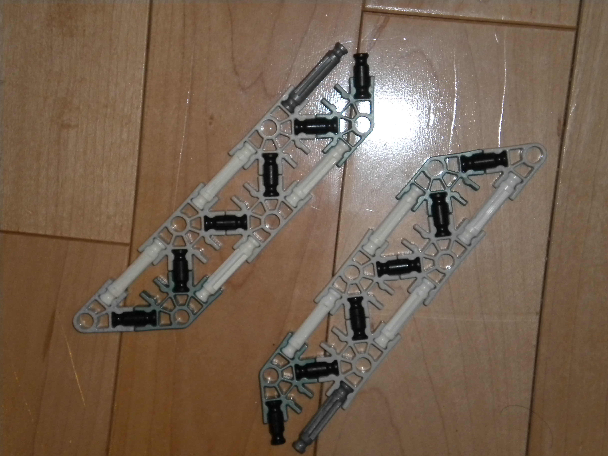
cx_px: 304
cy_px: 228
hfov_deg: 28.6
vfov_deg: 21.6
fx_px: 1194
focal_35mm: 68
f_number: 4.6
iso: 400
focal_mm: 12.3
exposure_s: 1/60
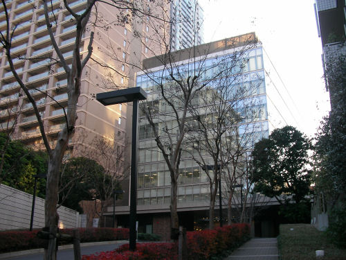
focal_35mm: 38
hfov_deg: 49.0
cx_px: 173
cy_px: 130
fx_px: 380
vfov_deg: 37.7
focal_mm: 5.8
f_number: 3.5
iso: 50
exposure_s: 1/98
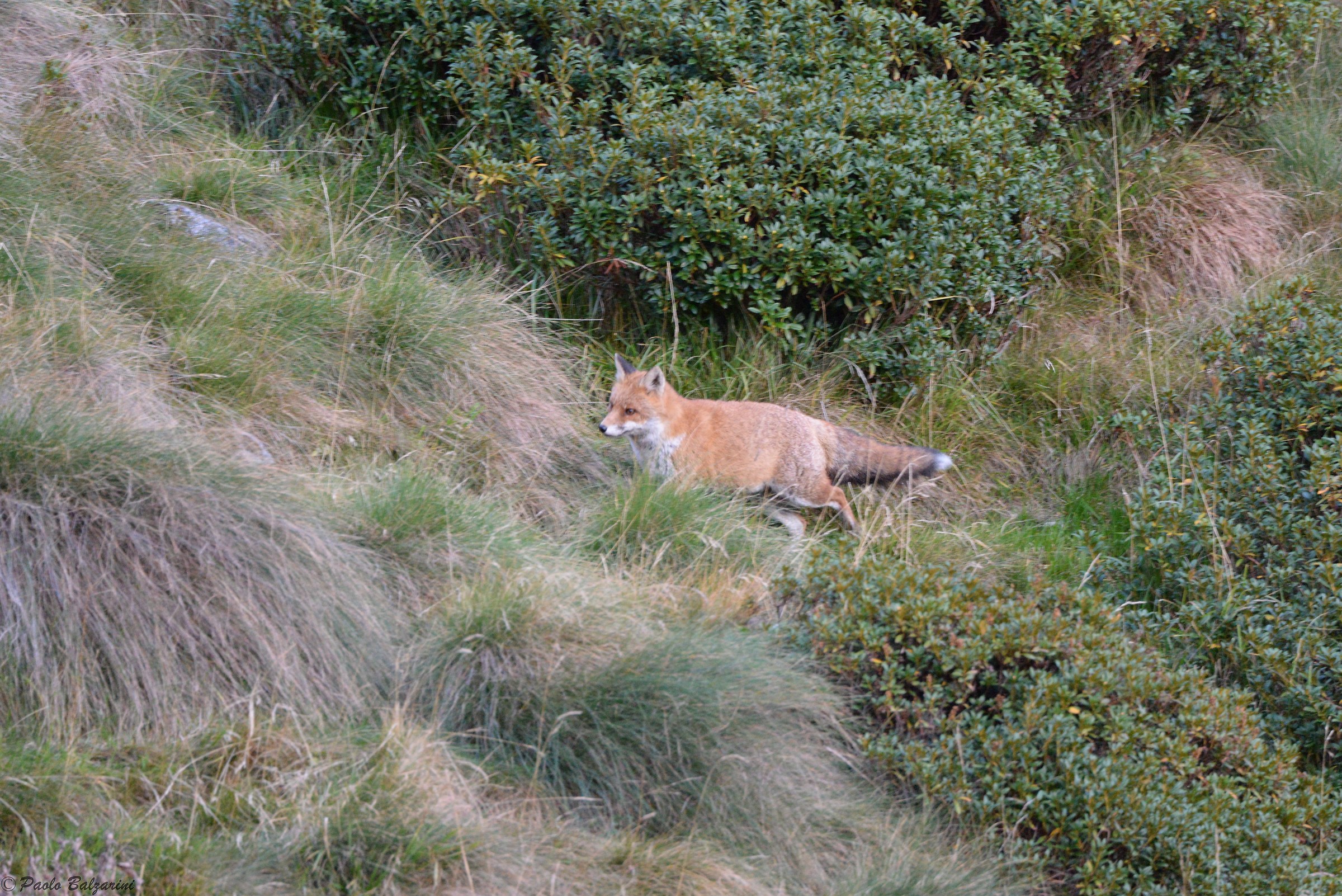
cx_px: 671
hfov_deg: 3.7
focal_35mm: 550
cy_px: 448
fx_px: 20509
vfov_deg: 2.5
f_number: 8
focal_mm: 550
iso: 6400
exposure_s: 1/160
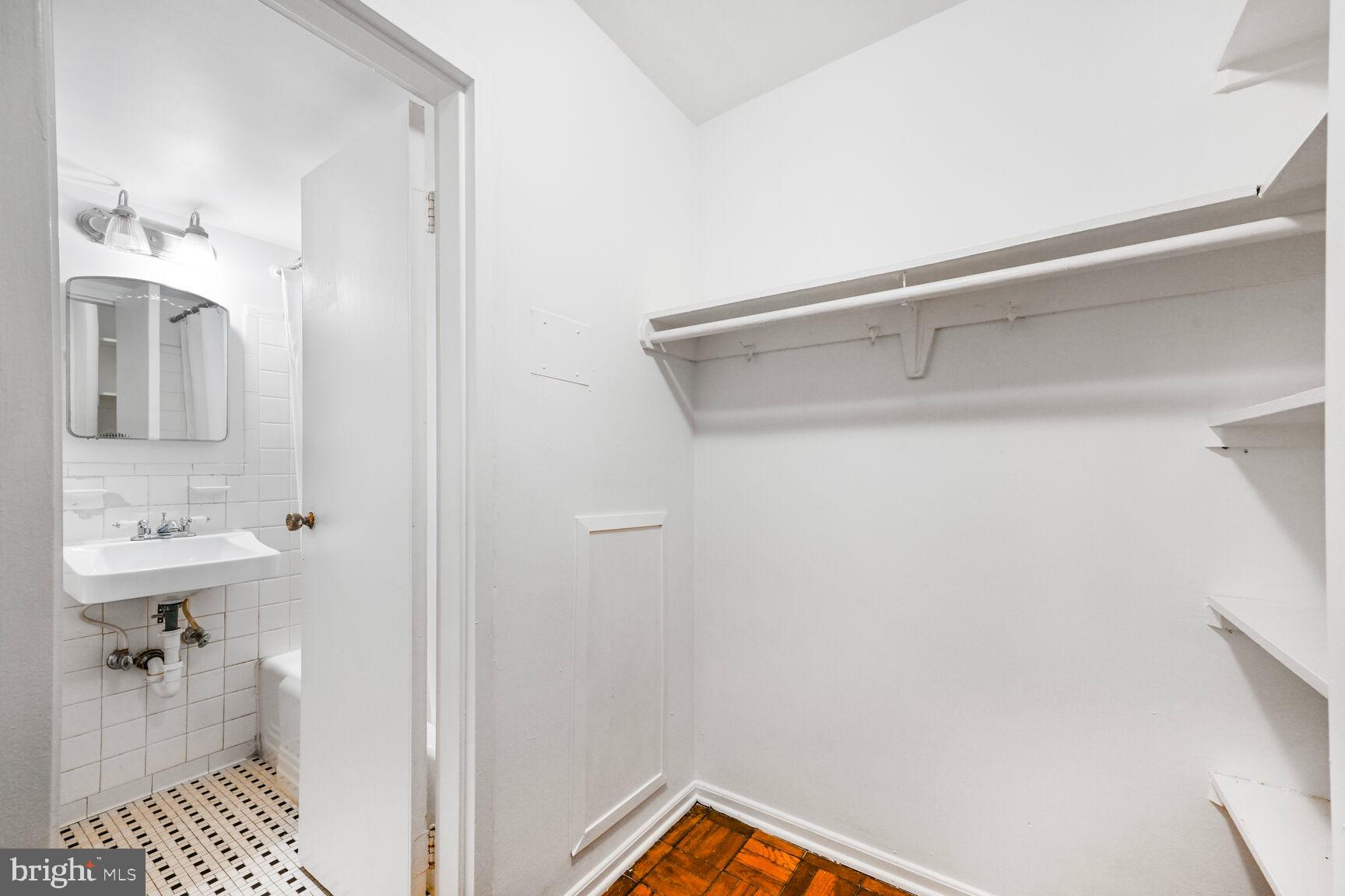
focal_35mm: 14
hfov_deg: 104.3
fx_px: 523
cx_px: 672
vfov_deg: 81.2
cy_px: 448
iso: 200
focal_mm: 14
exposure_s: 1/5
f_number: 9
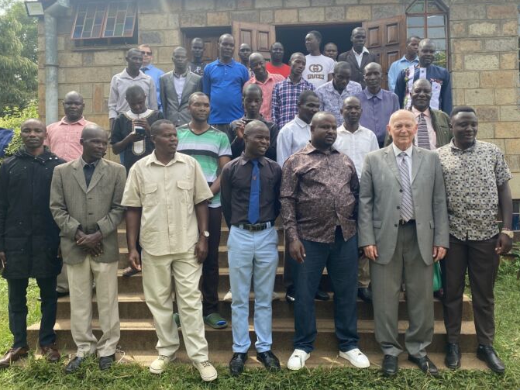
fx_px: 466
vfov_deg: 45.4
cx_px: 281
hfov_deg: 58.3
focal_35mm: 31
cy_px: 177
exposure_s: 1/690
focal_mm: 4.25
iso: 32
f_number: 1.8
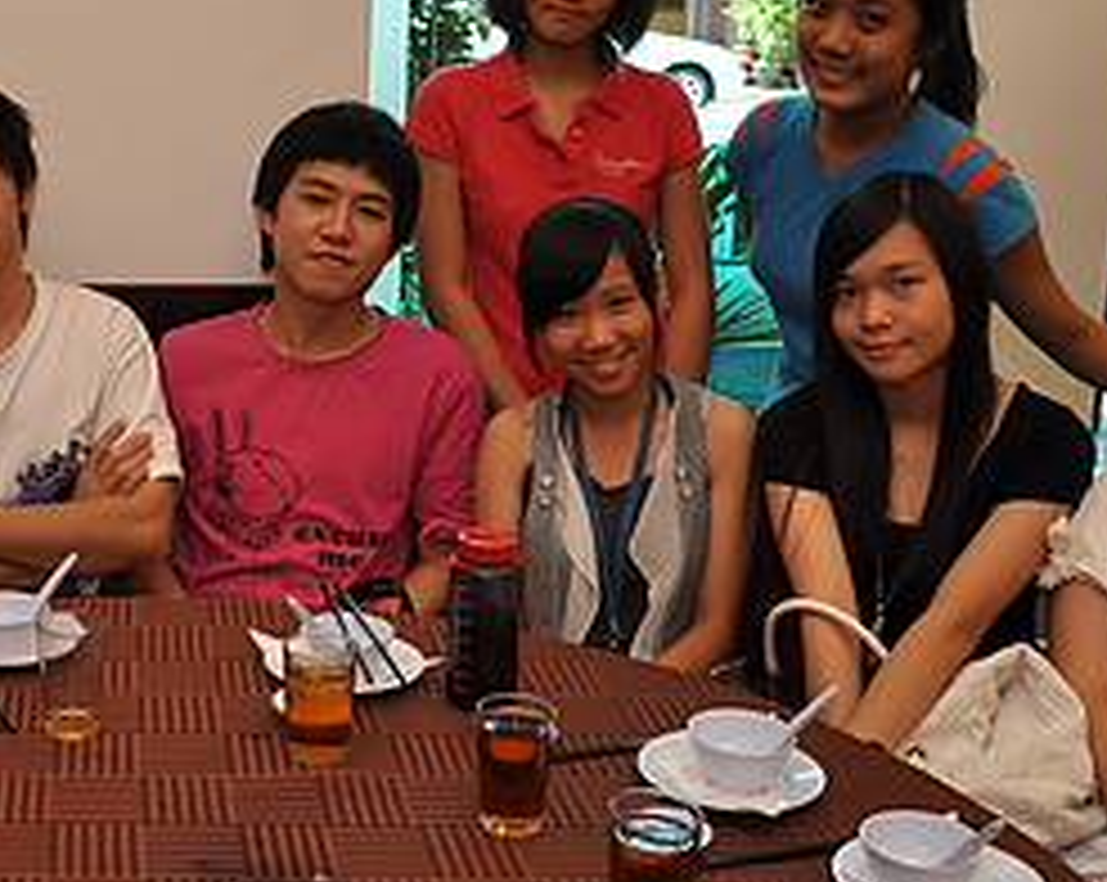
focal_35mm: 55
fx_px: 1799
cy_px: 299
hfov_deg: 33.0
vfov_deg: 27.4
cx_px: 189
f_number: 5
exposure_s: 1/60
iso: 200
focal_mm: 16
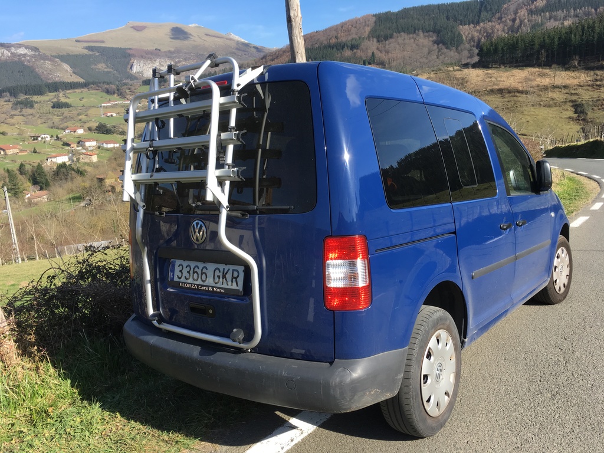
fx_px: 506
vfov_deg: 48.2
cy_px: 226
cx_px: 302
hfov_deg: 61.7
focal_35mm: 29
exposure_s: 1/718
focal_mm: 4.15
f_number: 2.2
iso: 25
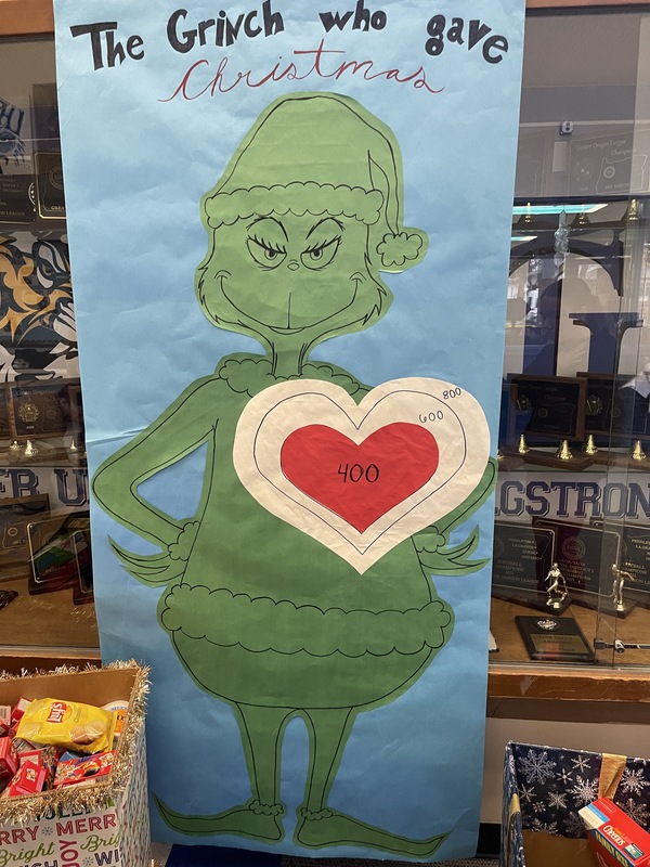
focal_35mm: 26
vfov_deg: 67.3
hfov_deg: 53.1
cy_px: 434
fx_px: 651
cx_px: 325
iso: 400
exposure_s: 1/40
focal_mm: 5.1
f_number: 1.6
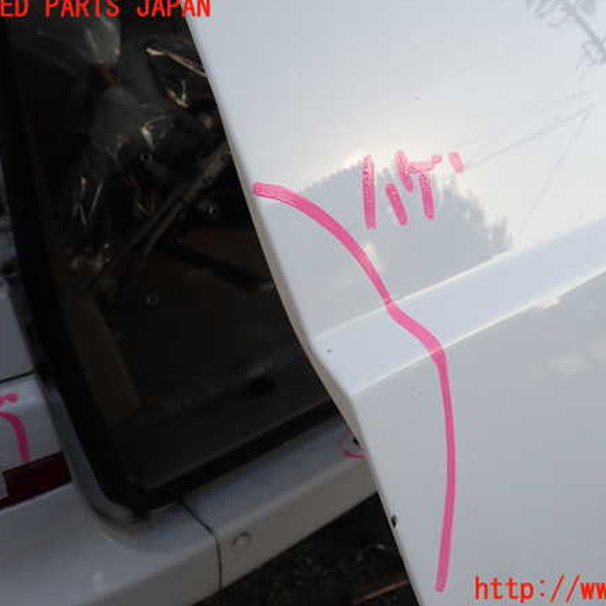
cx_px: 373
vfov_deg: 54.0
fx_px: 594
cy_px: 299
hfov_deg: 53.5
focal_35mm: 30
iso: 100
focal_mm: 4.5
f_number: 2.8
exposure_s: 1/640
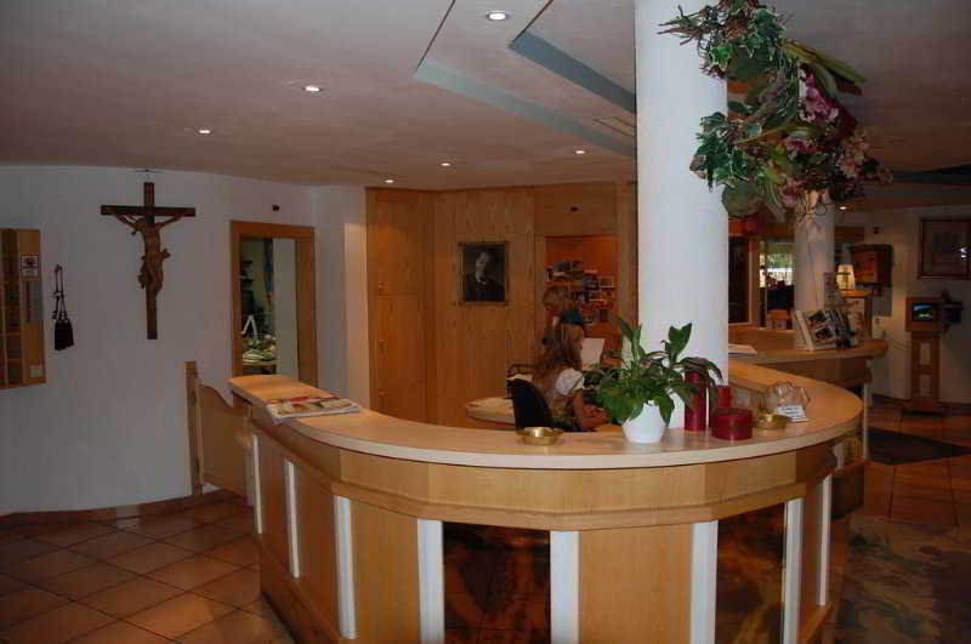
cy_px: 322
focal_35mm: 27
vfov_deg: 47.8
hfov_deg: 67.5
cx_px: 486
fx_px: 727
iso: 400
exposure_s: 1/60
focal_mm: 18
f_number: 3.5
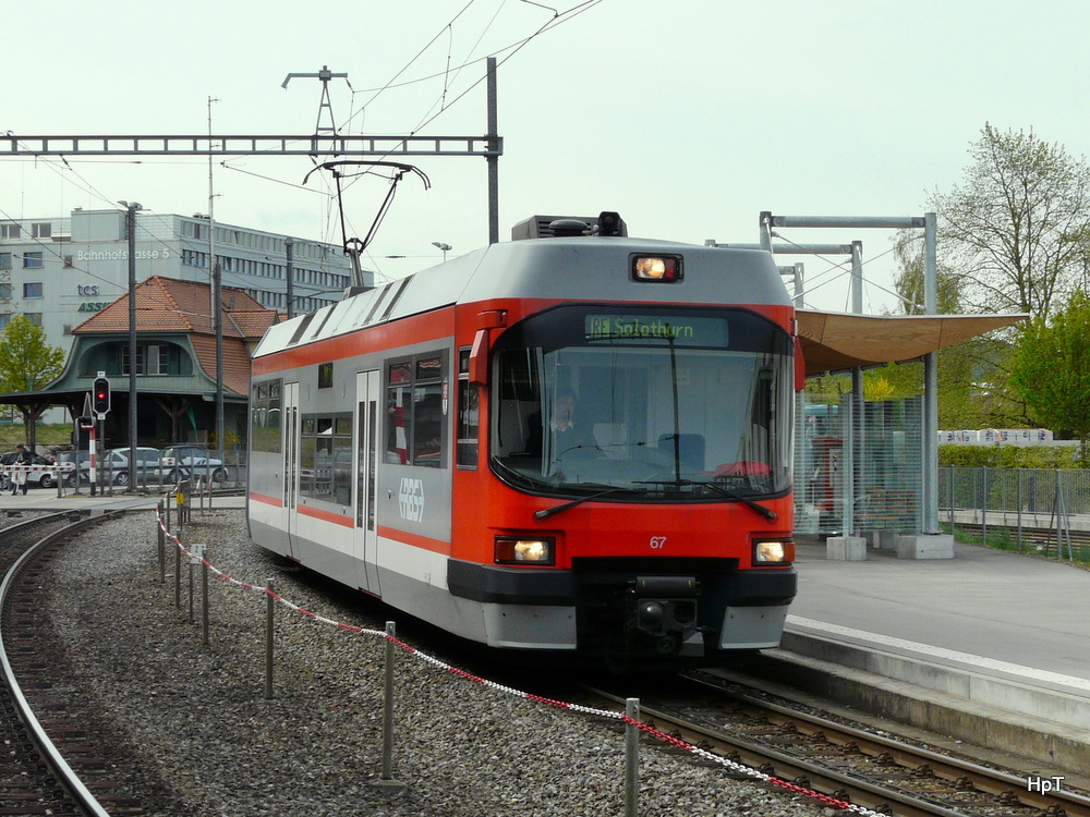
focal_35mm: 59
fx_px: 1858
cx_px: 545
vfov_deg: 24.8
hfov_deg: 32.7
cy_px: 408
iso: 100
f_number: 5.6
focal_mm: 9.8
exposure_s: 1/320
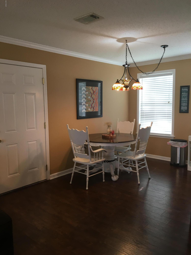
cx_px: 96
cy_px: 128
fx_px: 213
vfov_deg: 61.7
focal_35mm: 29
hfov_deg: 48.2
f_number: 2.2
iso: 50
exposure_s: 1/30
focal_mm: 4.15
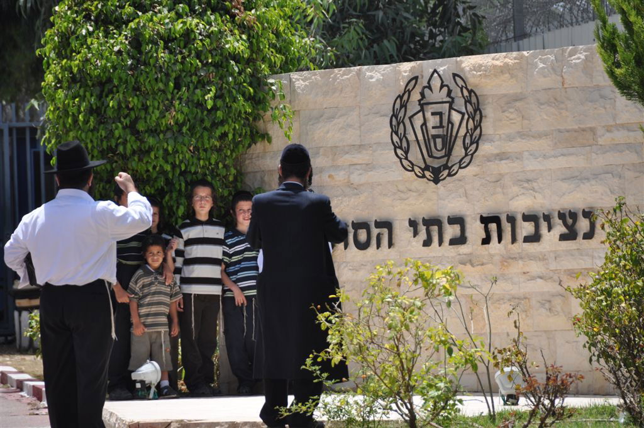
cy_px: 214
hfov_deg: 6.9
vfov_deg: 4.6
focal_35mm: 300
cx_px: 322
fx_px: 5360
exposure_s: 1/640
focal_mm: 200
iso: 200
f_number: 6.3
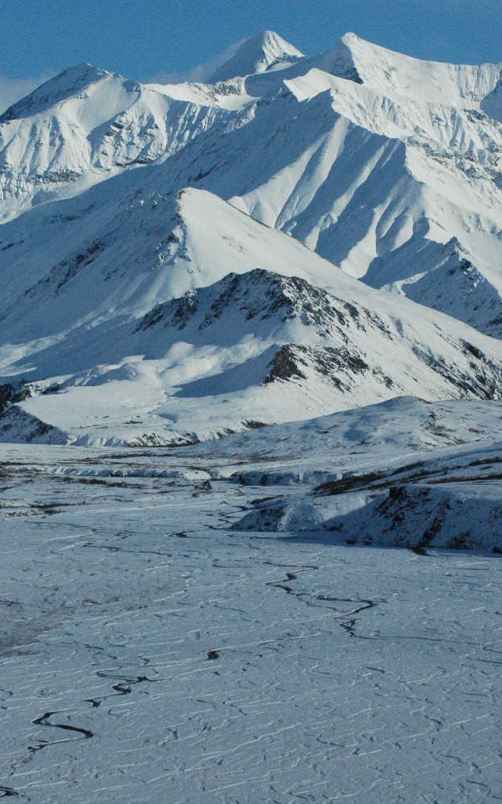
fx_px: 3549
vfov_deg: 12.9
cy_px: 403
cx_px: 199
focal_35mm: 162
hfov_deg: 8.1
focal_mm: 70
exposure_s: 1/2000
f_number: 14
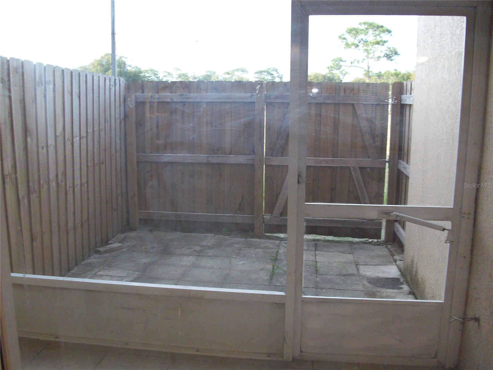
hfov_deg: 54.0
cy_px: 185
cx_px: 246
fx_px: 484
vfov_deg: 41.8
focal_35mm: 34
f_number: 2.8
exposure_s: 1/83
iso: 160
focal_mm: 5.7
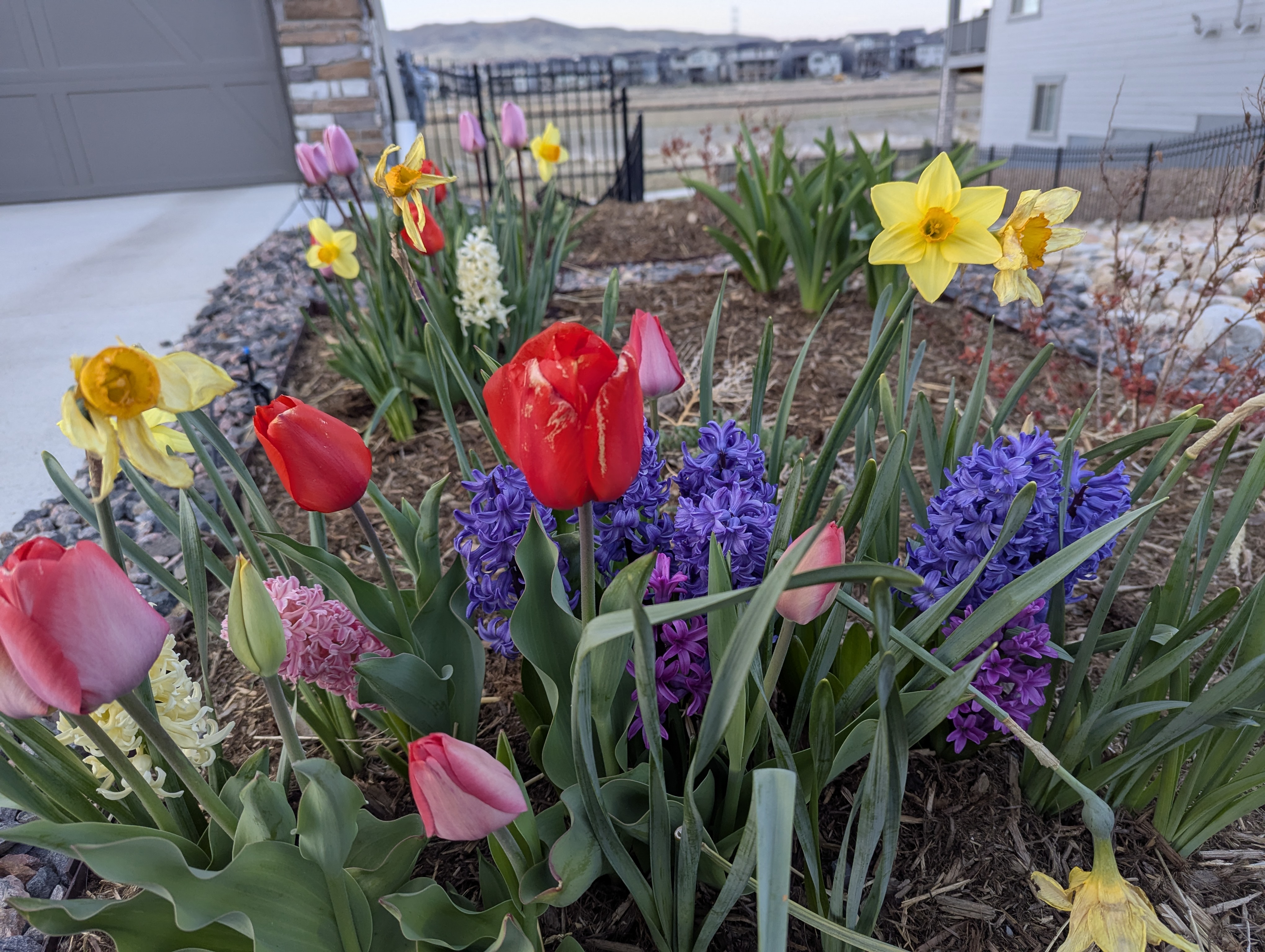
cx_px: 632
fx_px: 878
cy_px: 476
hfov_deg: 71.5
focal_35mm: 24
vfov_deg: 56.9
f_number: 1.85
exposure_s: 1/307
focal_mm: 6.81
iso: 106
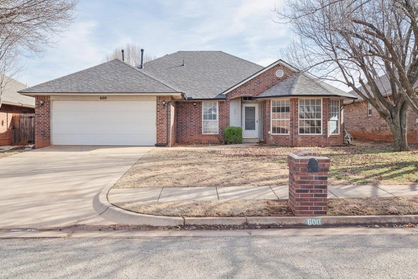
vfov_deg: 39.9
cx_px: 202
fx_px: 383
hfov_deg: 57.2
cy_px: 132
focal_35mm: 33
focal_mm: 31
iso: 200
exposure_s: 1/800
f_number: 7.1
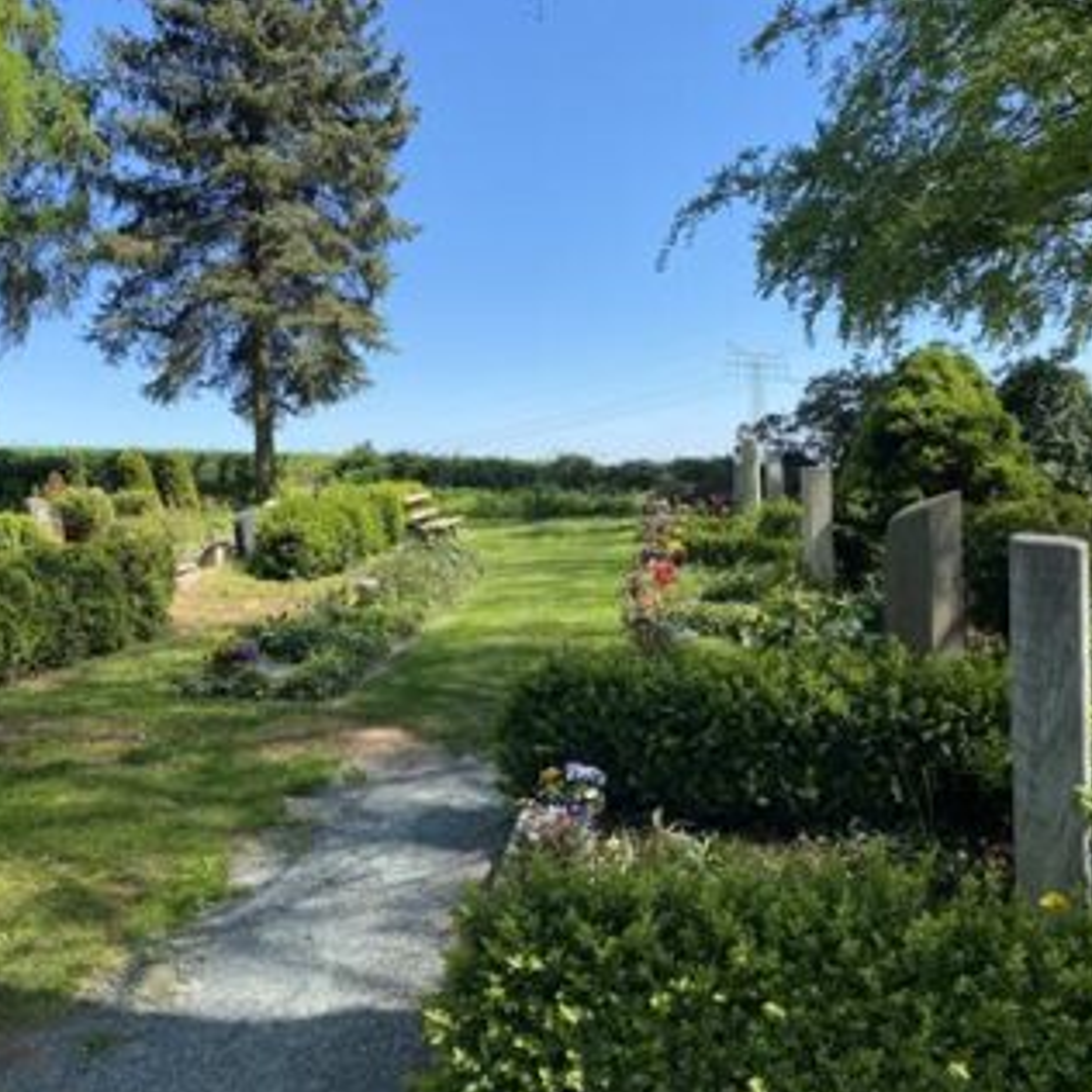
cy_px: 549
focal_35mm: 31
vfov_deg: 52.5
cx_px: 441
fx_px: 1106
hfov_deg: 52.2
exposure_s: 1/1114
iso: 32
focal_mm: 4.25
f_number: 1.8
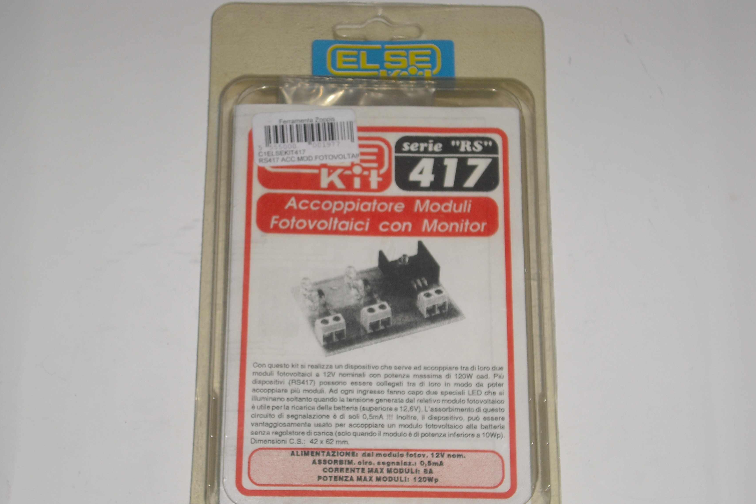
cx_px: 378
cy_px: 281
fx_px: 1428
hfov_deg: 29.7
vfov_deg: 20.0
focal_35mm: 68
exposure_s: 1/60
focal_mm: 10.7
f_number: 3.8
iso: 64
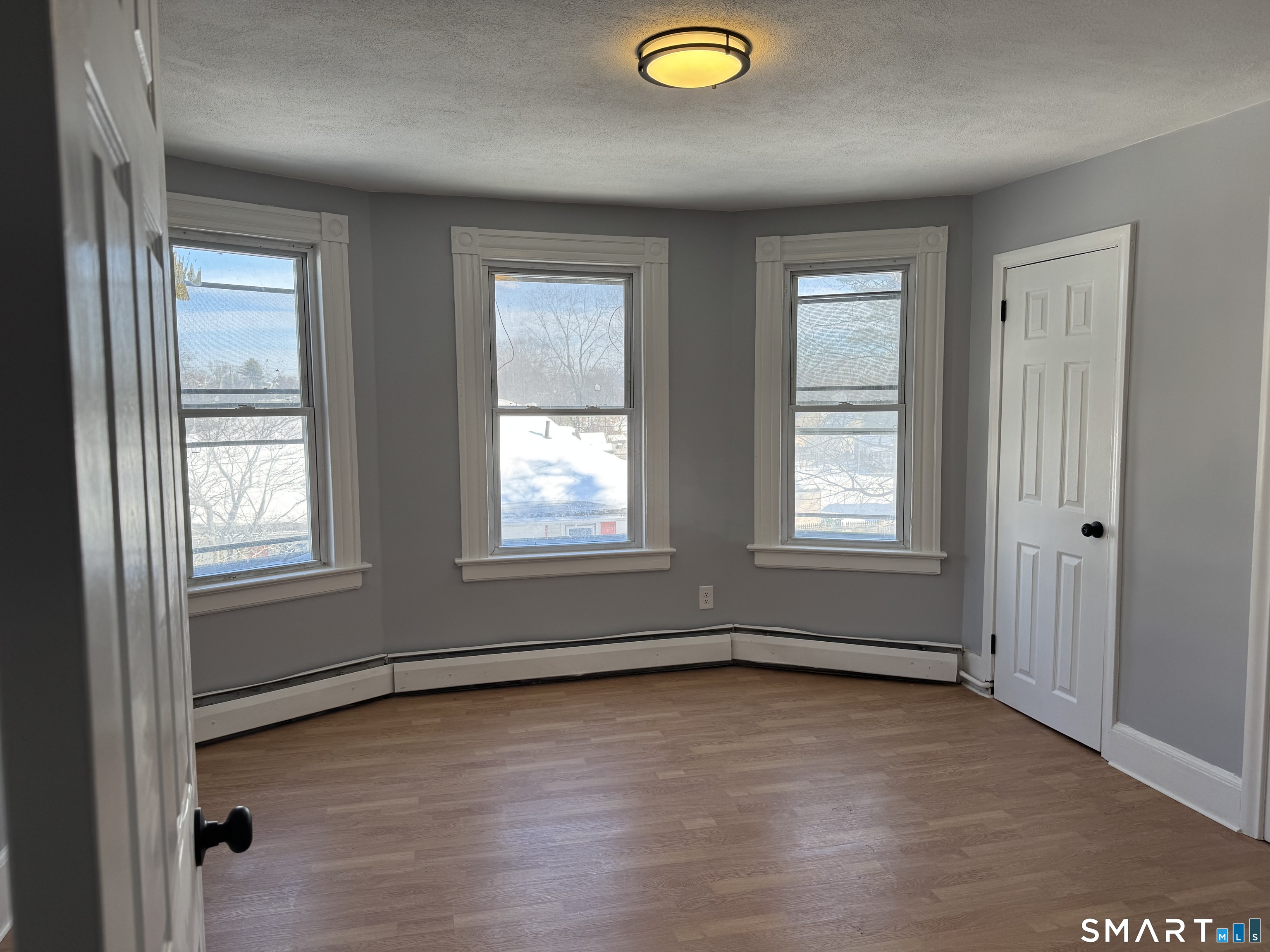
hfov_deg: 71.6
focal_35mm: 24
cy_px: 476
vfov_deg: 56.8
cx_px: 635
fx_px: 881
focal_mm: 6.76
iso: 80
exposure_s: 1/285
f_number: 1.78
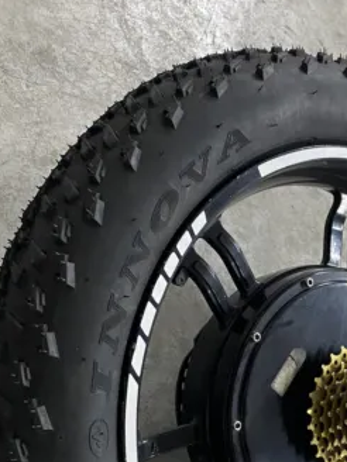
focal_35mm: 57
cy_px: 390
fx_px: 762
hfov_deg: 25.5
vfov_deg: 32.5
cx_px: 241
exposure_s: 1/50
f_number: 1.8
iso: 500
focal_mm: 4.25
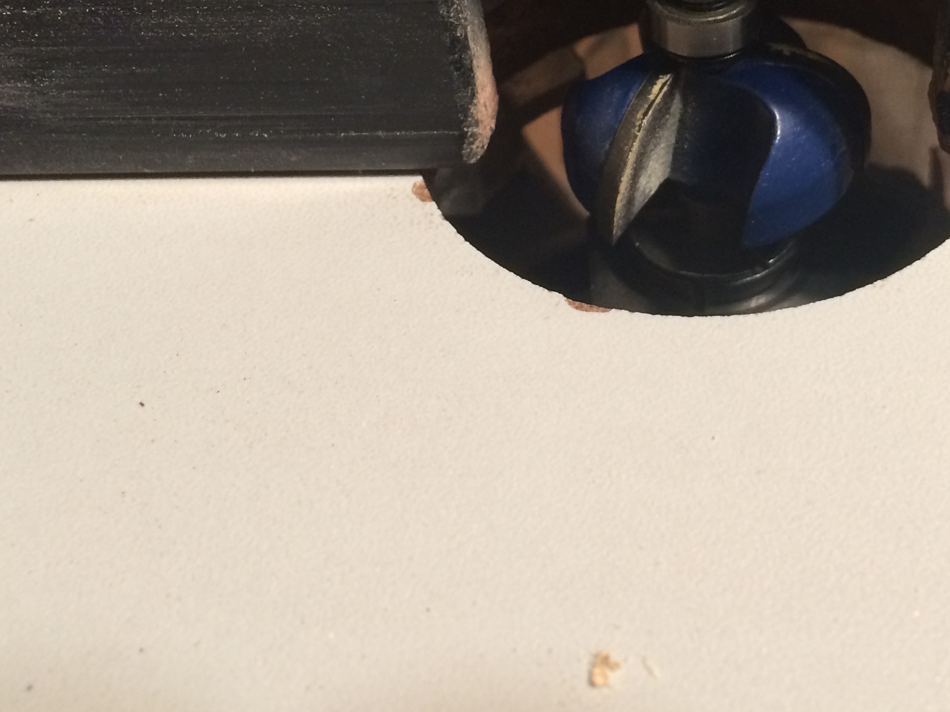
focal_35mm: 53
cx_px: 713
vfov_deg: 27.0
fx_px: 1454
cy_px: 155
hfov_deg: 35.4
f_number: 2.2
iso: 160
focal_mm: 4.15
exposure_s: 1/30
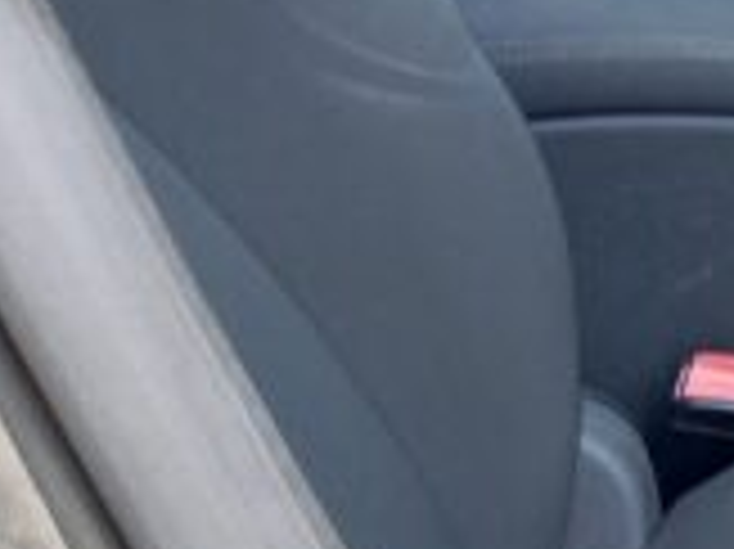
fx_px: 2606
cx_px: 1720
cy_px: -122
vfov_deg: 11.8
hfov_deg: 12.7
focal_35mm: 123
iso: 50
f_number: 2
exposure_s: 1/100
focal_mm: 4.6
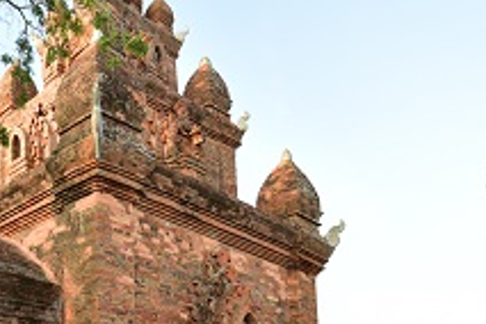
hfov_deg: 40.9
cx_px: 66
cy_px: 347
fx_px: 607
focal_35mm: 45
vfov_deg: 27.6
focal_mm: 16
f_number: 4
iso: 800
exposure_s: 1/640
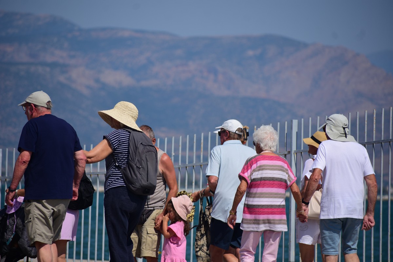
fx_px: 3438
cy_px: 131
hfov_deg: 6.5
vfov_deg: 4.4
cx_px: 196
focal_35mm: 315
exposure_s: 1/1000
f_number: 5.3
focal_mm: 210
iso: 100
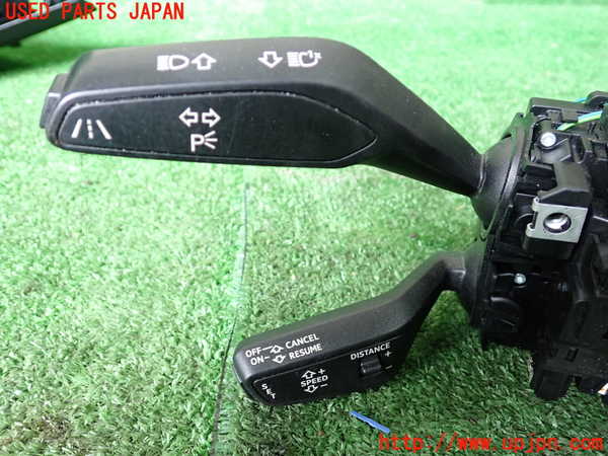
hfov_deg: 60.0
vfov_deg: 46.8
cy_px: 228
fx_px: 527
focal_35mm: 30
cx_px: 304
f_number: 2.3
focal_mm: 5.4
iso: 400
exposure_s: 1/30
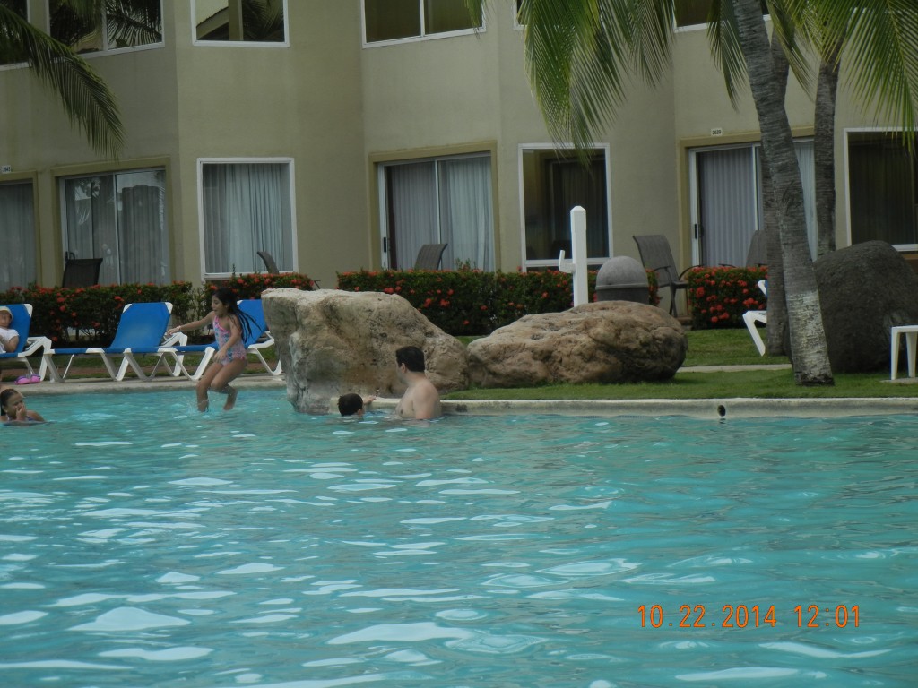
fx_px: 3527
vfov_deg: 11.1
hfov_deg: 14.8
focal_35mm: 133
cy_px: 344
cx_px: 459
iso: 160
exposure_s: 1/875
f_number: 4.6
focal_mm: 24
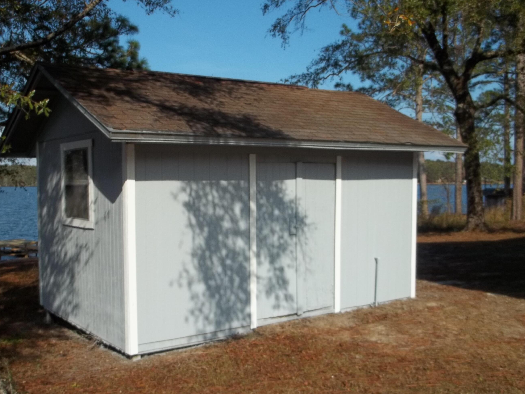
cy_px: 209
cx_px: 229
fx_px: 576
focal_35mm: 38
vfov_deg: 37.7
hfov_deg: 48.9
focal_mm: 5.9
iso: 64
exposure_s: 1/250
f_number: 8
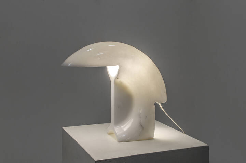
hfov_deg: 37.9
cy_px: 82
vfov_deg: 25.6
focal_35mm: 52
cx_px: 123
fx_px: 358
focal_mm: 35
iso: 100
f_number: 14
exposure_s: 1/3
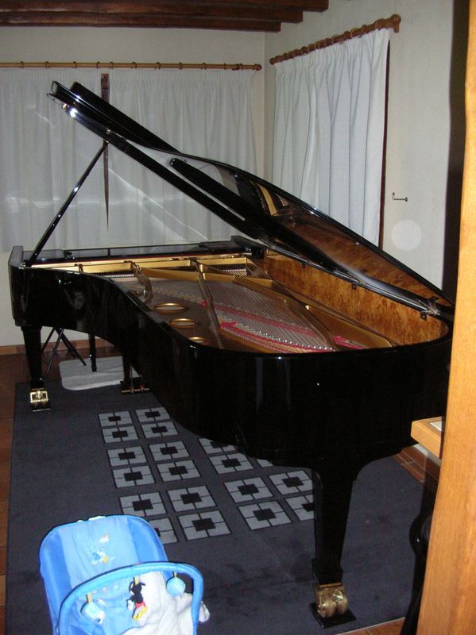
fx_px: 642
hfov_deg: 40.7
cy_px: 318
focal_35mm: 35
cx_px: 238
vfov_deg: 52.7
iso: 200
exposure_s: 1/60.1
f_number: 2.8
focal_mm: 5.8
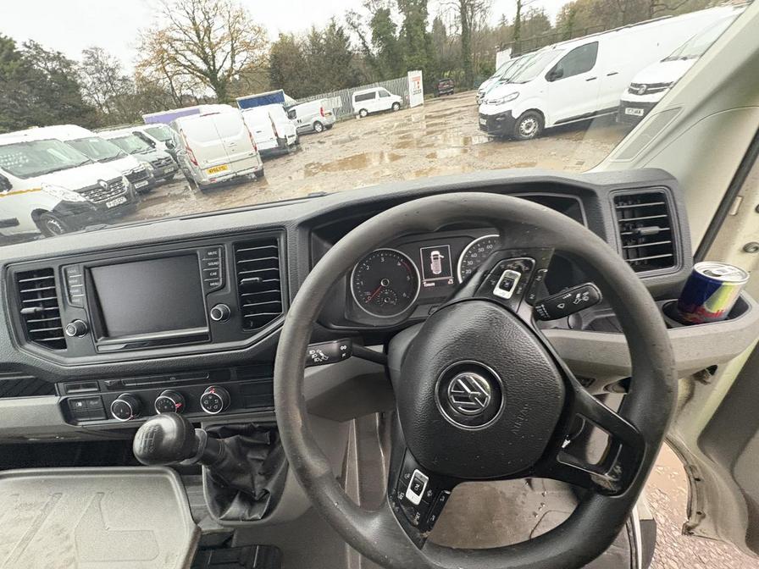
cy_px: 284
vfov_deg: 85.7
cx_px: 380
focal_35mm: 14
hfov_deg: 102.1
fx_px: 307
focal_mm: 2.22
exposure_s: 1/58
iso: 640
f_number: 2.2
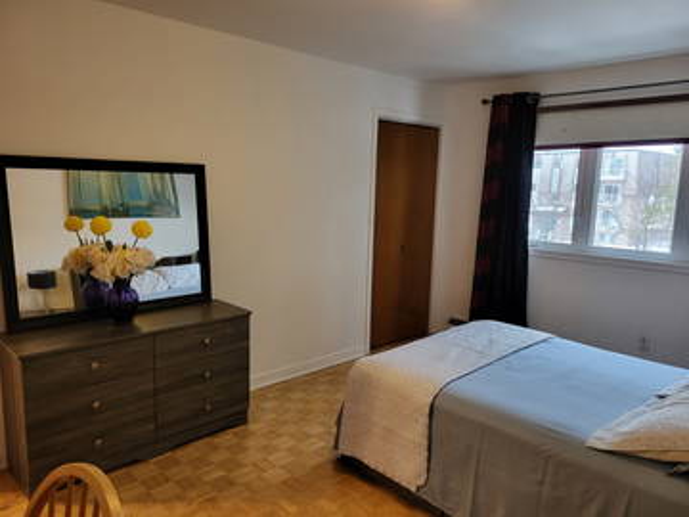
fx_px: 518
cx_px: 344
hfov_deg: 67.3
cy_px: 258
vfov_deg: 53.1
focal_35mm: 26
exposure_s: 1/40
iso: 320
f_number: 1.8
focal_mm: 5.4
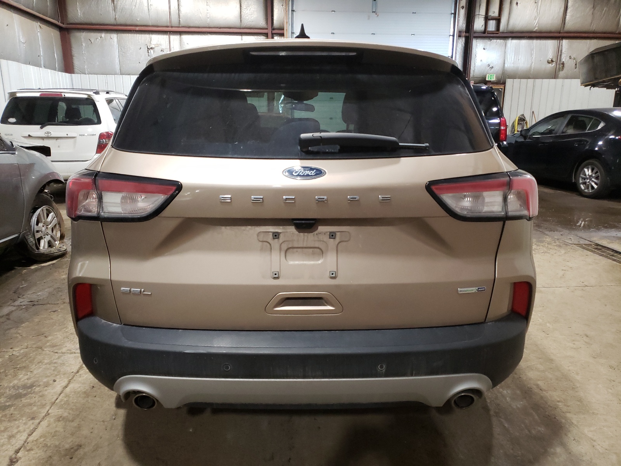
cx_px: 310
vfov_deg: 53.1
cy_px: 233
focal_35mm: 26
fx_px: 466
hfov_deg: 67.3
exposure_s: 1/60.2
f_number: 1.5
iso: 325
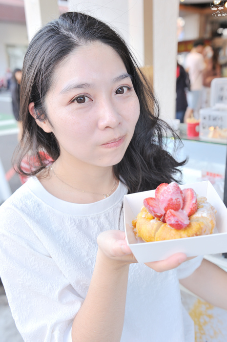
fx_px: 360
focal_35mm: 38
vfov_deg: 50.7
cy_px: 171
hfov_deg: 35.0
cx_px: 114
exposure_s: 1/125
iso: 400
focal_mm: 38
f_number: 5.6
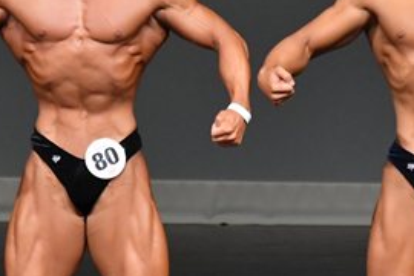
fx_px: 12385
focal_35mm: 1077
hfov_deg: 1.9
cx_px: 240
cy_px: 215
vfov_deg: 1.3
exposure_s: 1/400
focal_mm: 250
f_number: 5.6
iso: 4000
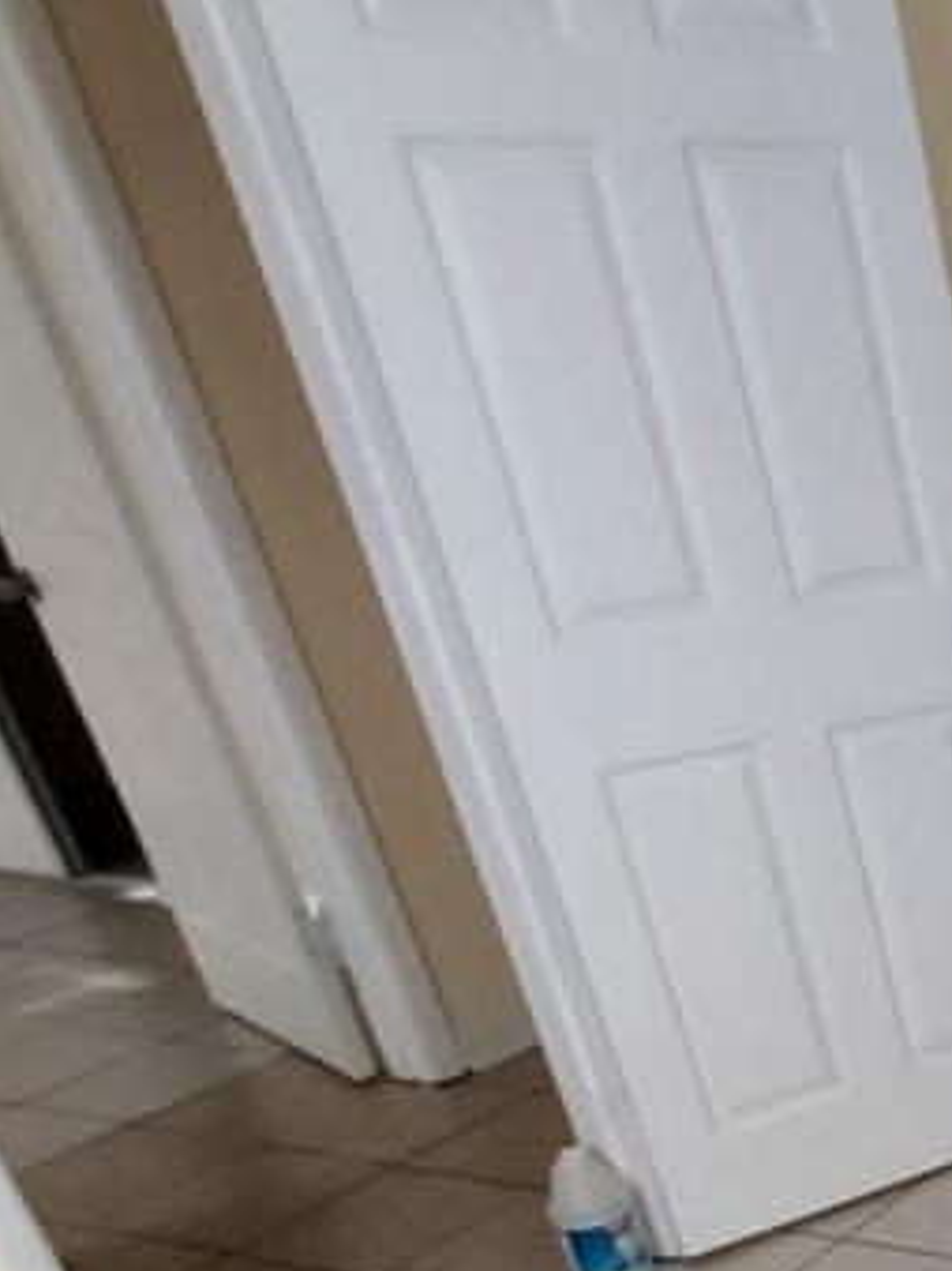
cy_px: 1286
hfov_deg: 22.2
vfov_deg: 36.8
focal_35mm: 46
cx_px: 1619
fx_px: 1688
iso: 50
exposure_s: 1/60
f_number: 2.2
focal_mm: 1.42
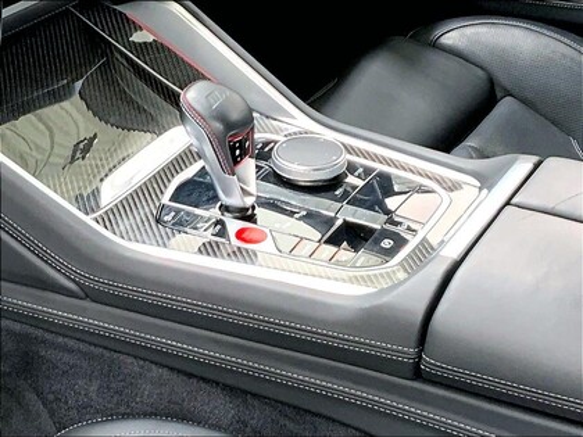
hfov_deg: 61.7
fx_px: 488
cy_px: 218
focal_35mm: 29
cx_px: 292
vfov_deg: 48.2
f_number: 1.8
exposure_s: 1/60
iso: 100
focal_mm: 3
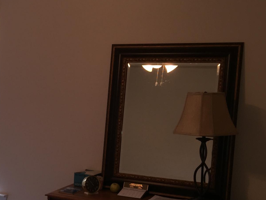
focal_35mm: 72
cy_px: 140
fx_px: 553
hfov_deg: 25.9
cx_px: 11
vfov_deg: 20.3
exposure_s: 1/43
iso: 32
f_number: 2.2
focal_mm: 4.15
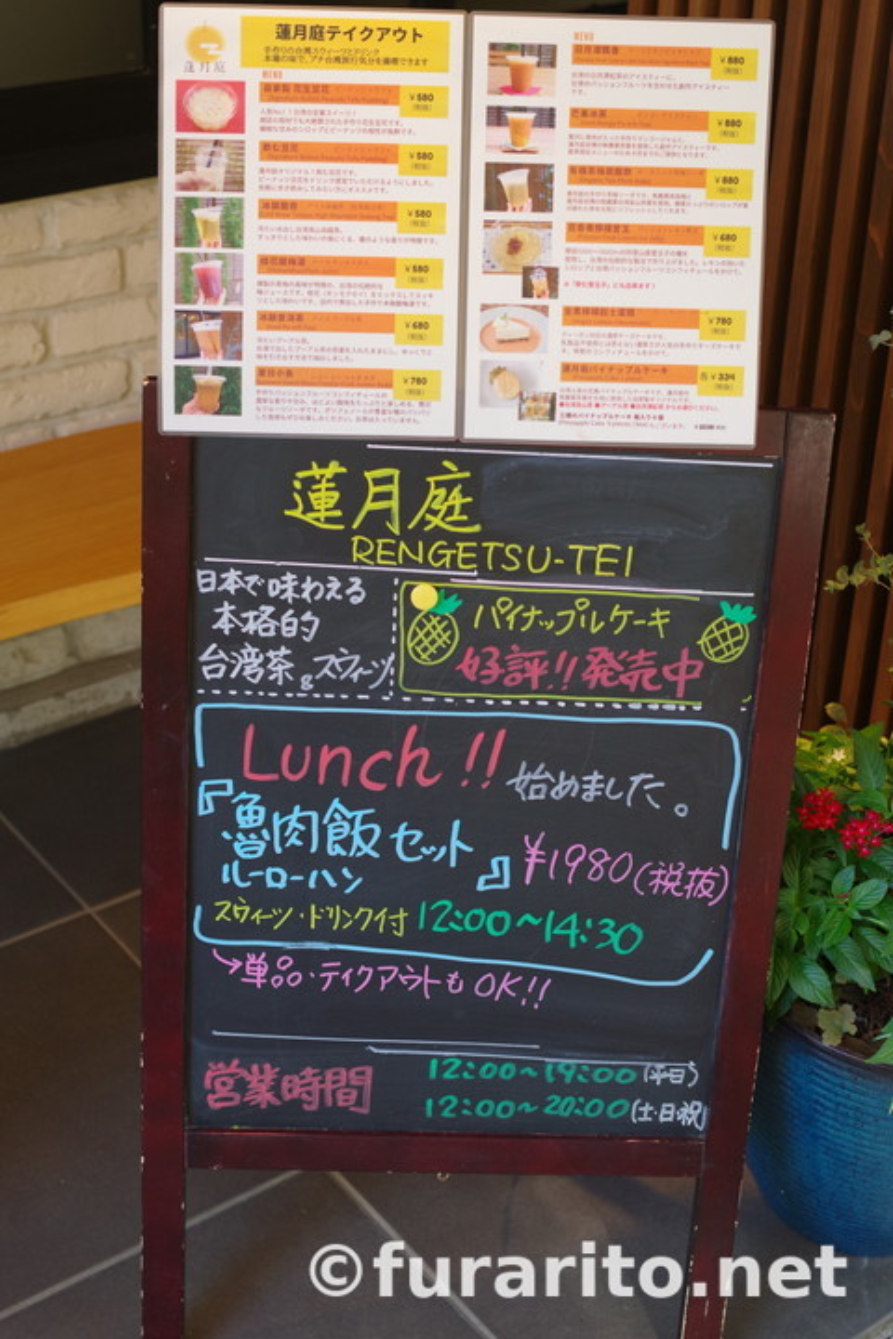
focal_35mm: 52
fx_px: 1953
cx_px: 446
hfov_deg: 25.8
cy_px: 670
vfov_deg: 37.9
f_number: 4.5
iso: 400
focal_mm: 35
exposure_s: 1/80
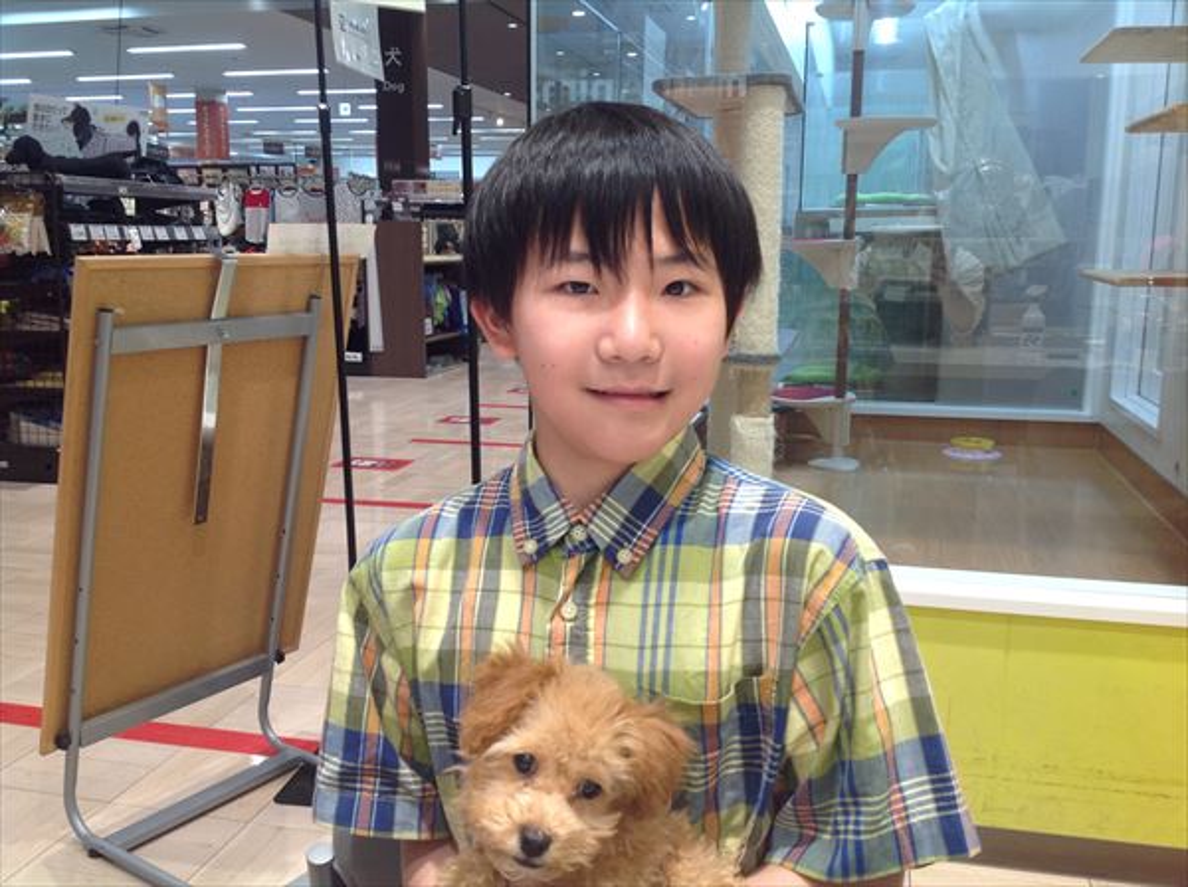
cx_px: 594
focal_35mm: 35
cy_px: 444
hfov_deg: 52.7
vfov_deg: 40.6
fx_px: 1199
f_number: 2.4
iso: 50
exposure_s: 1/40
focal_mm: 4.28
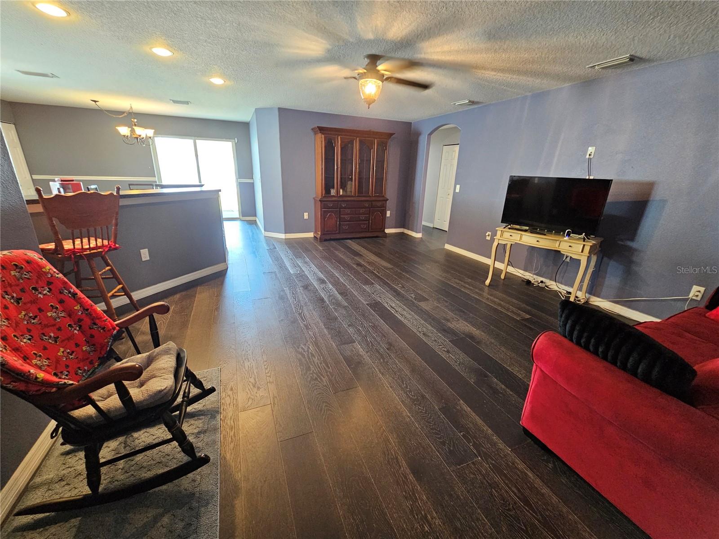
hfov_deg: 106.2
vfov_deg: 89.9
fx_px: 270
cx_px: 360
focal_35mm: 13
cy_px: 270
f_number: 2.2
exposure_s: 1/30
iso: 400
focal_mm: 2.2
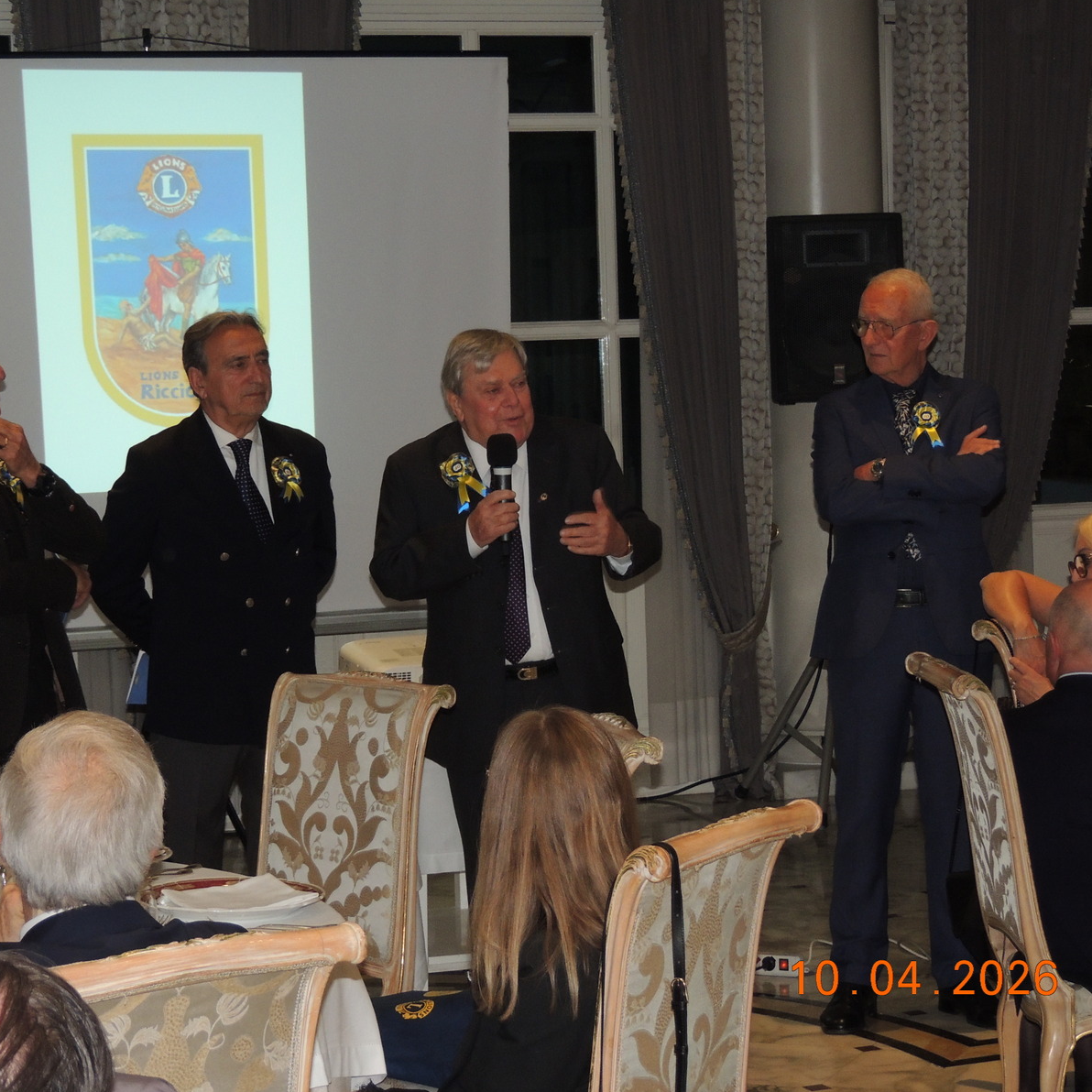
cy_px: 545
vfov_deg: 19.5
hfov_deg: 19.5
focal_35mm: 89
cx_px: 389
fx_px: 3176
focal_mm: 13.3
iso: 400
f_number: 3.9
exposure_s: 1/60
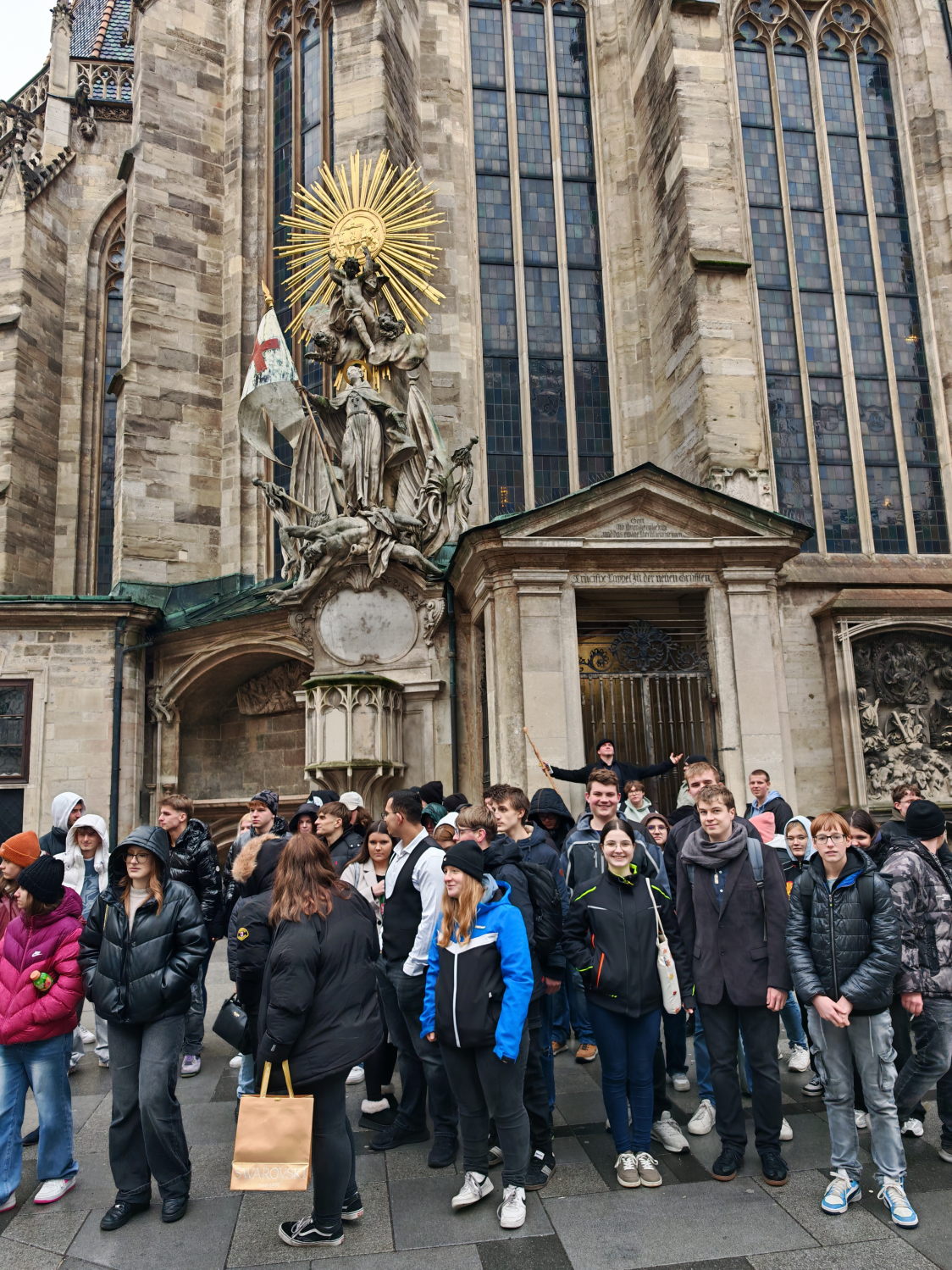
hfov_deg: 56.8
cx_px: 476
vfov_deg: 71.6
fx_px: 880
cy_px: 635
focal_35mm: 24
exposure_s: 1/380
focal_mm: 6.83
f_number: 2
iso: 100
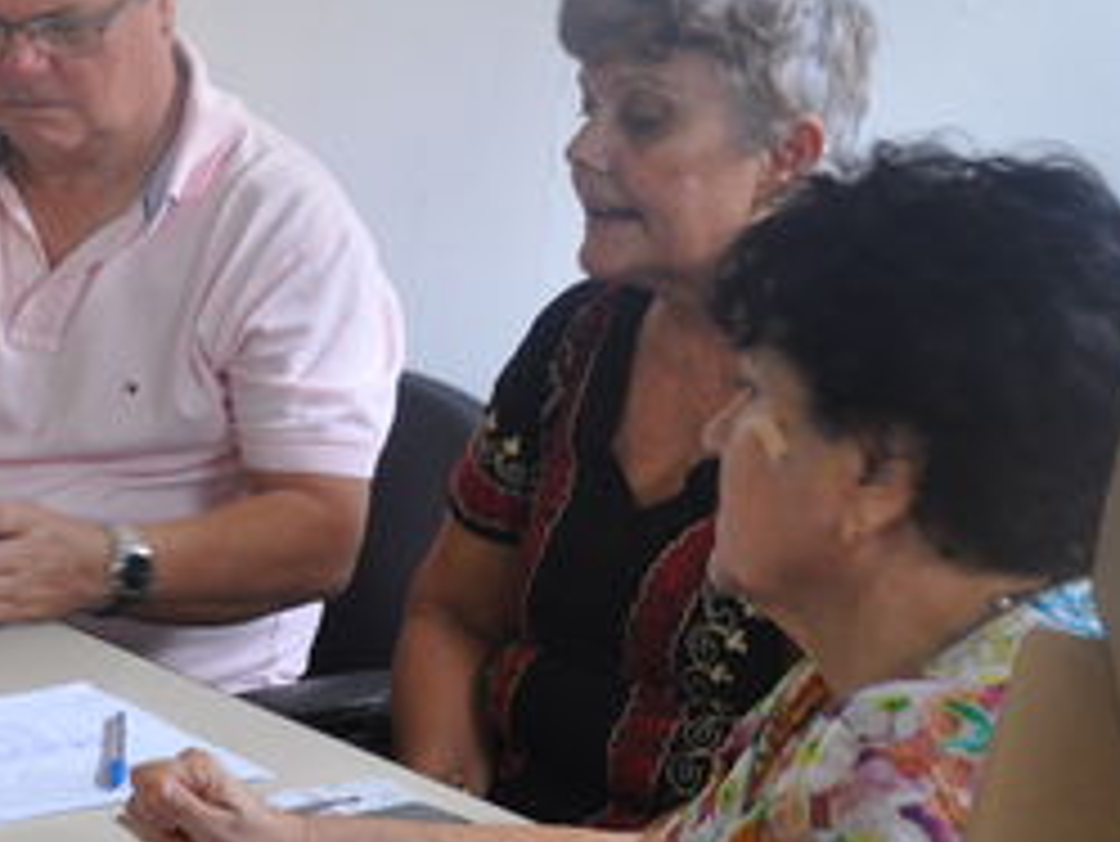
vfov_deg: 13.5
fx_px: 3561
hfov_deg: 16.8
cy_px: 473
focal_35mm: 110
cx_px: -340
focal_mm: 26
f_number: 4
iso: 400
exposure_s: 1/15
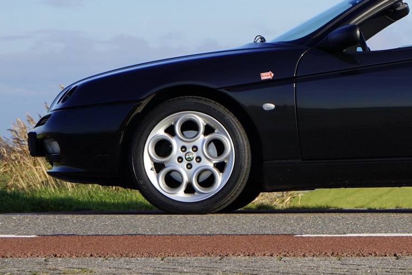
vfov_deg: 7.7
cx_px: 435
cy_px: 62
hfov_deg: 11.3
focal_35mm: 179
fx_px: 2049
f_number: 11
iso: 100
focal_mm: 70
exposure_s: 1/125
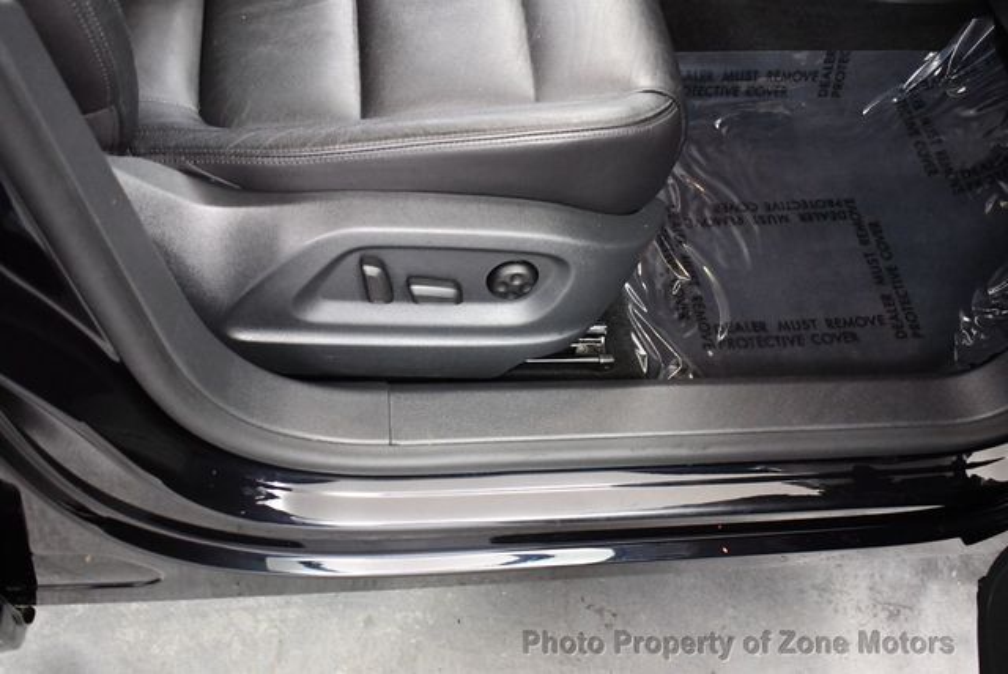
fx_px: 1009
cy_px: 337
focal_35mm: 36
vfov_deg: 36.9
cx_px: 504
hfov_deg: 53.1
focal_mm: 18
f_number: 3.5
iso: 4000
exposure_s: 1/60
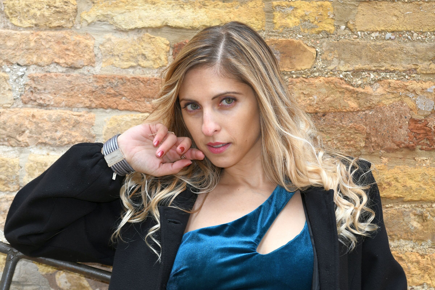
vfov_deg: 5.9
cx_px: 218
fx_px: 2809
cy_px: 145
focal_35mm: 232
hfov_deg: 8.9
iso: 280
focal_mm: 155
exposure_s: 1/100
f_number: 4.5
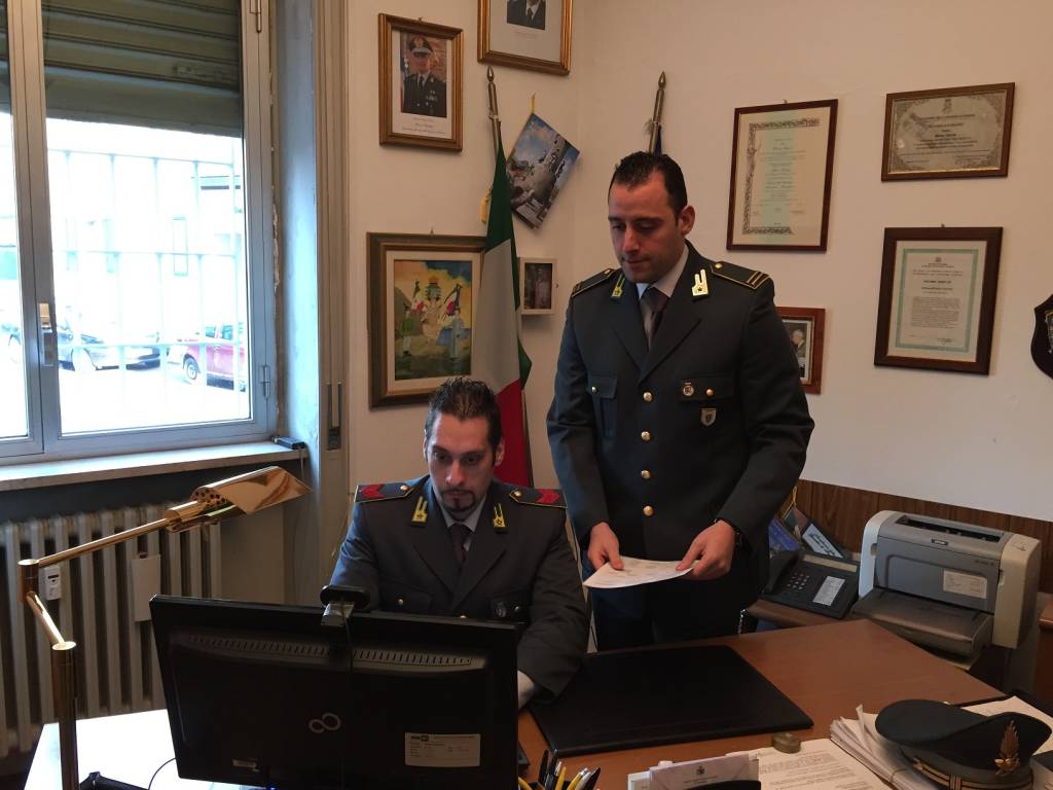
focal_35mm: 29
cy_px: 395
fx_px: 882
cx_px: 526
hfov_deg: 61.7
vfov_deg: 48.2
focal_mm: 4.15
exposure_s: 1/33
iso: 160
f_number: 2.2
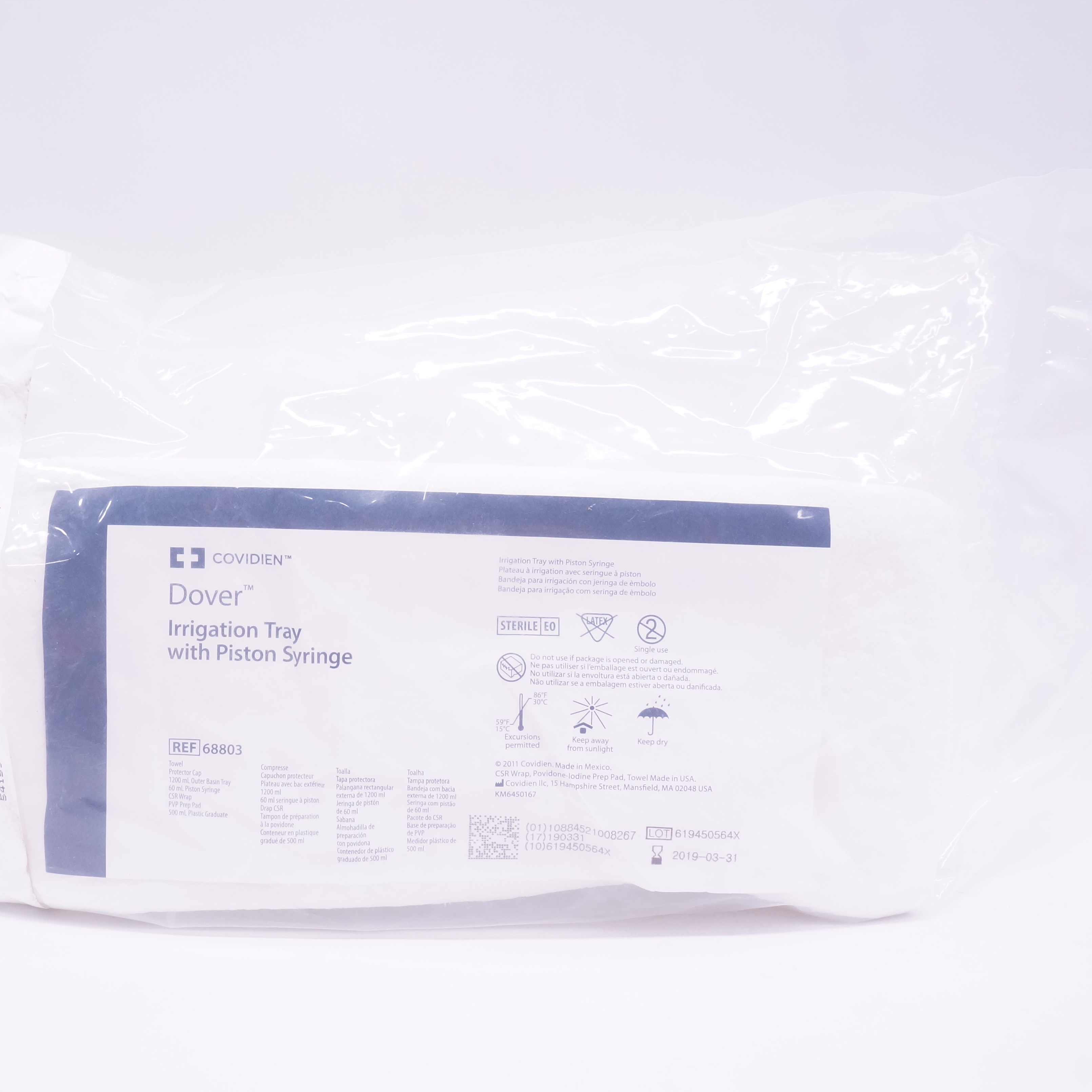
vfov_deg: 47.2
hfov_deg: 47.0
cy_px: 552
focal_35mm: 35
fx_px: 1249
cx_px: 448
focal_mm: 18
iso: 800
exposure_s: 1/50
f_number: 9
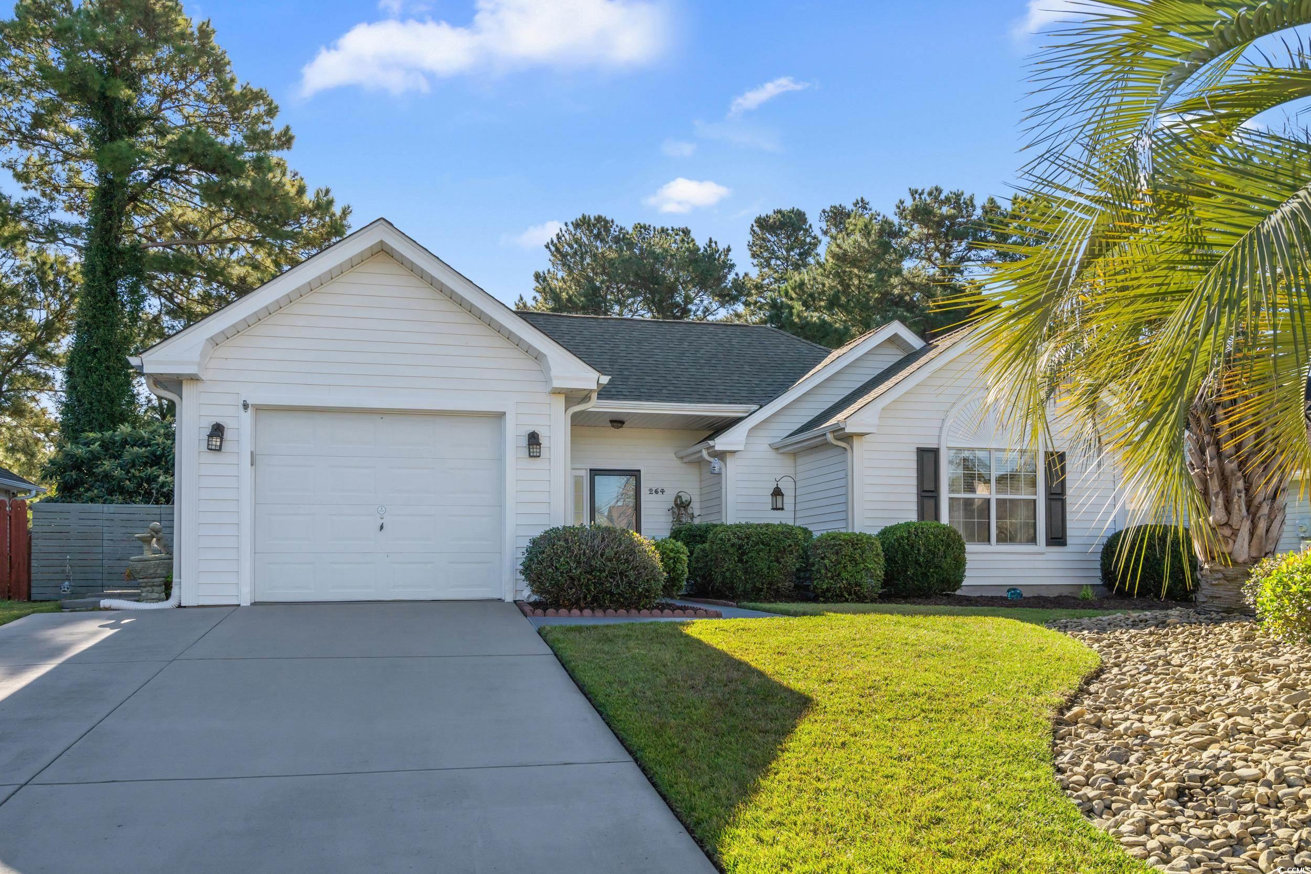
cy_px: 437
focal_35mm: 27
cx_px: 656
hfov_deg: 67.4
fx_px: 983
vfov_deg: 47.9
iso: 500
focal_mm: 27
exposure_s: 1/400
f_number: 8
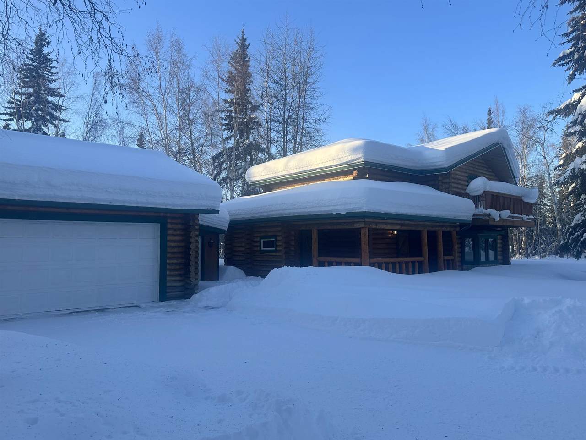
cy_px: 220
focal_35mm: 24
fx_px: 406
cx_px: 293
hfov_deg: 71.6
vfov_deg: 56.8
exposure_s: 1/1304
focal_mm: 6.86
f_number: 1.78
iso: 80
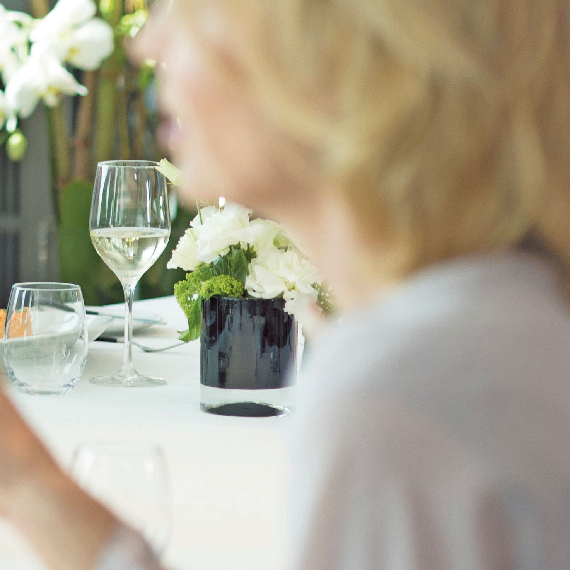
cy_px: 49
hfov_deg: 5.9
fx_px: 5496
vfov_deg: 5.9
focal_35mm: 295
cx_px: -167
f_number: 2.8
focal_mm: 85
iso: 400
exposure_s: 1/250
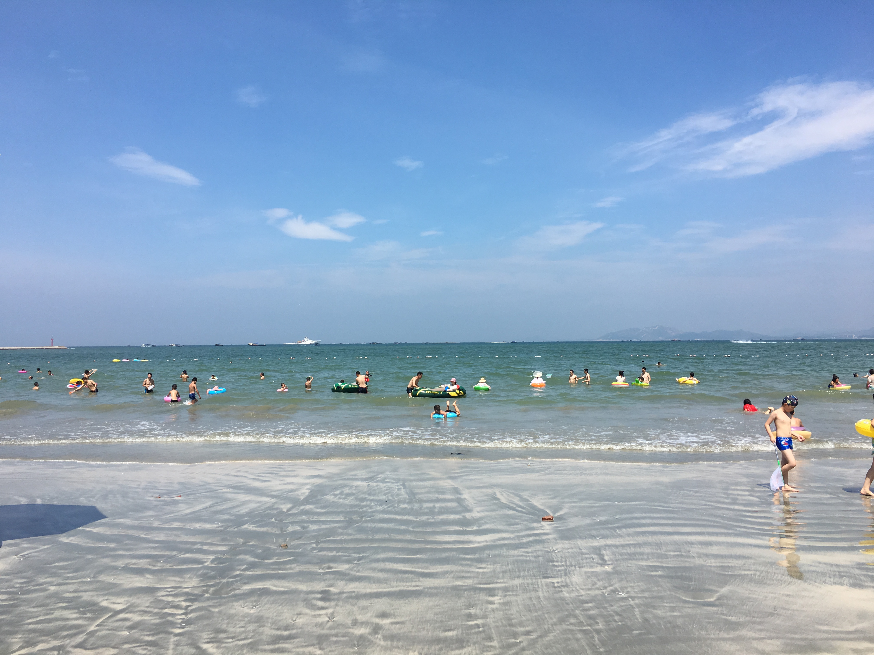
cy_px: 328
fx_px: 732
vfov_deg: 48.2
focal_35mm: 29
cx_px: 437
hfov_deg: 61.7
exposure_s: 1/2331
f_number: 2.2
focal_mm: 4.15
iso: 25
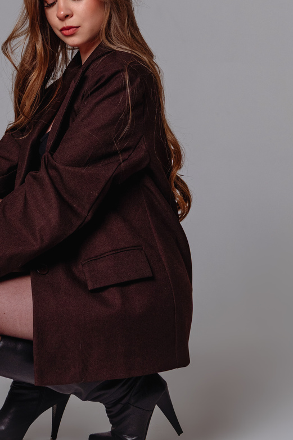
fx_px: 1137
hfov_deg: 14.6
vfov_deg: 21.9
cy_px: 155
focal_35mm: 93
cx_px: 55
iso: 160
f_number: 4
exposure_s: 1/250
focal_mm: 52
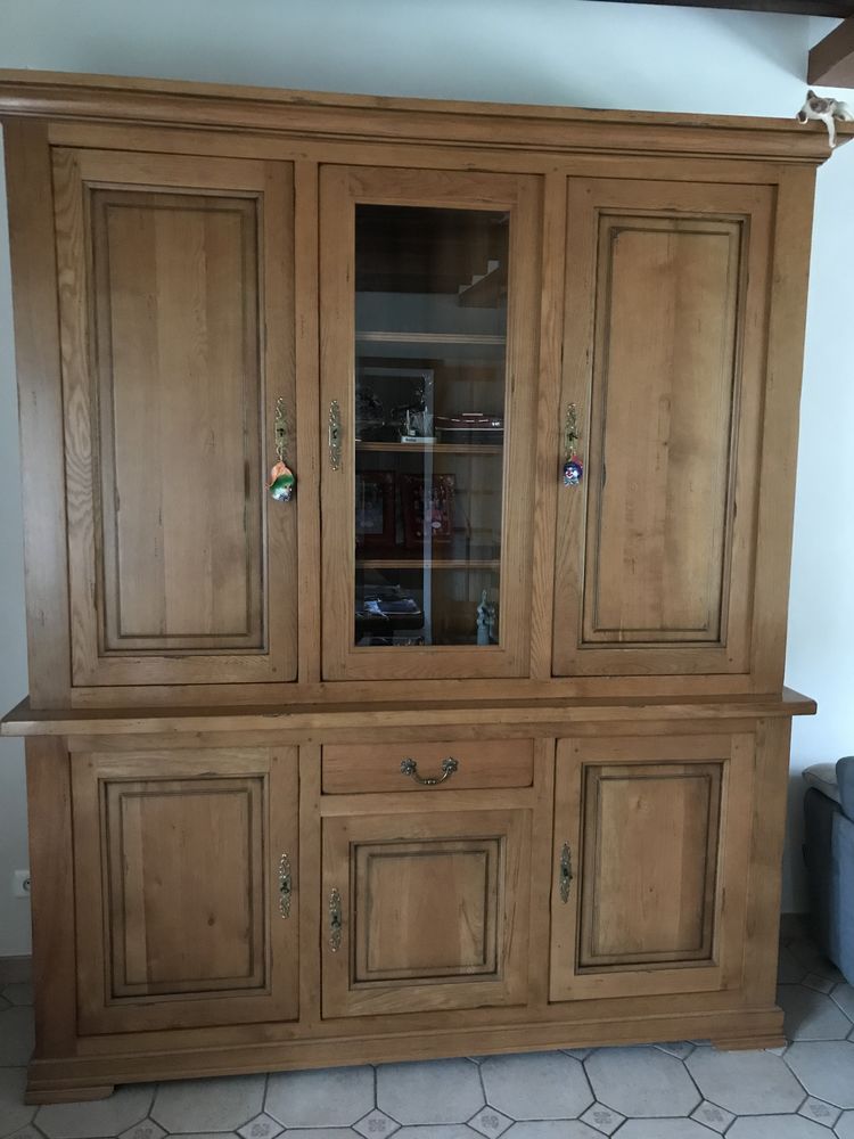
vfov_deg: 63.4
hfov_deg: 49.7
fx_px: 921
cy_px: 570
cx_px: 427
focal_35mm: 28
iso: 125
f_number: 1.8
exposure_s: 1/4
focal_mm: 3.99
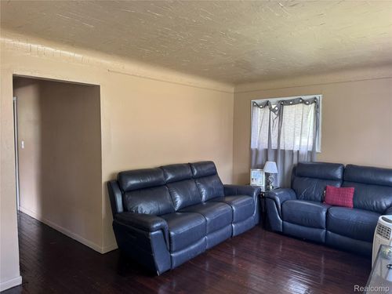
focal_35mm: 24
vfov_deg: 56.8
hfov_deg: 71.6
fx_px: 272
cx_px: 196
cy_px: 147
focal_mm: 6.76
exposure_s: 1/60
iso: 250
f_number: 1.78
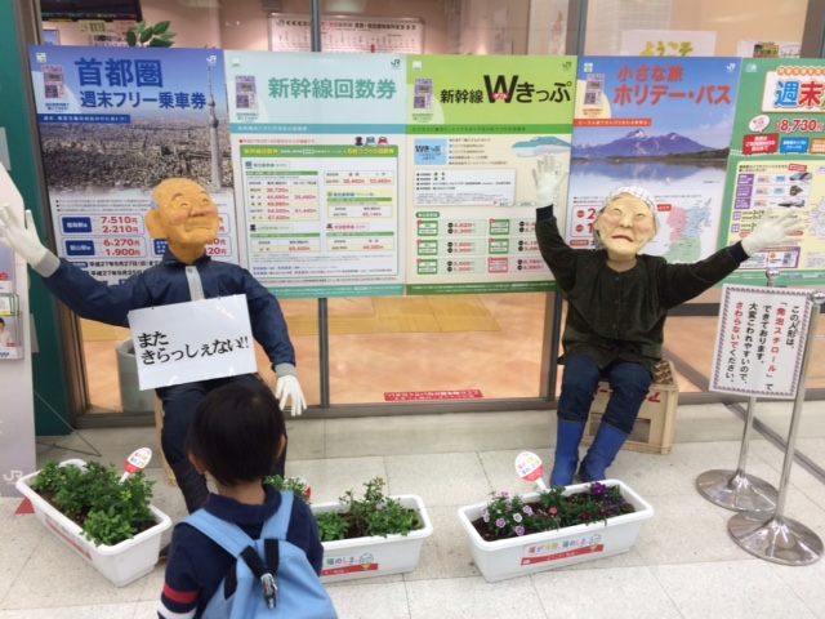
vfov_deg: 48.2
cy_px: 310
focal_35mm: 29
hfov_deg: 61.7
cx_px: 412
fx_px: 691
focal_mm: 4.15
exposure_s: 1/40
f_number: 2.2
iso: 32
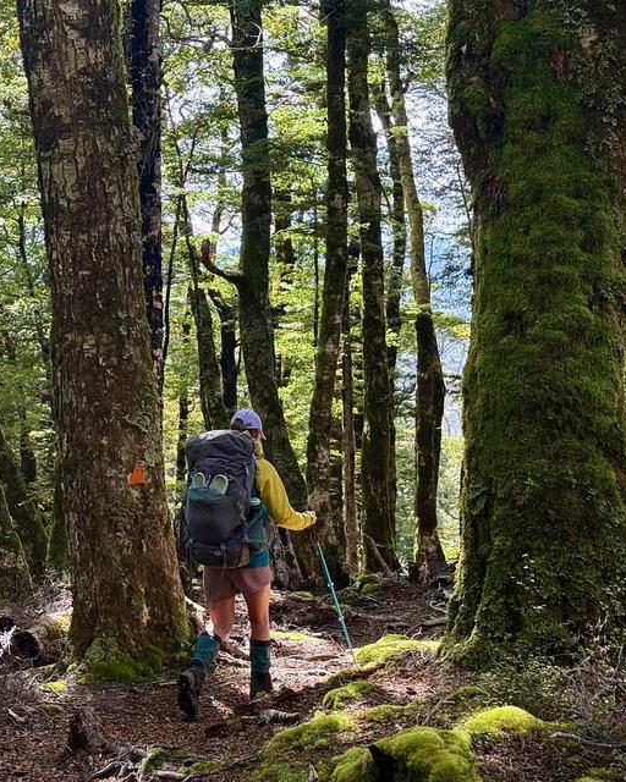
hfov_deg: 20.4
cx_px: 230
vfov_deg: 25.4
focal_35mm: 75
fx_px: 1737
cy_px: 450
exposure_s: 1/242
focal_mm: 6.76
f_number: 1.78
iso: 100
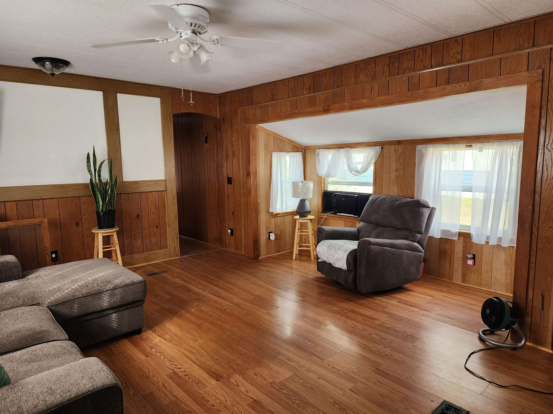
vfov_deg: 58.9
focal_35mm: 23
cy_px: 207
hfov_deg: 73.9
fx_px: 367
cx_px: 276
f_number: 1.8
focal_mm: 6.4
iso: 200
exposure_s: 1/120
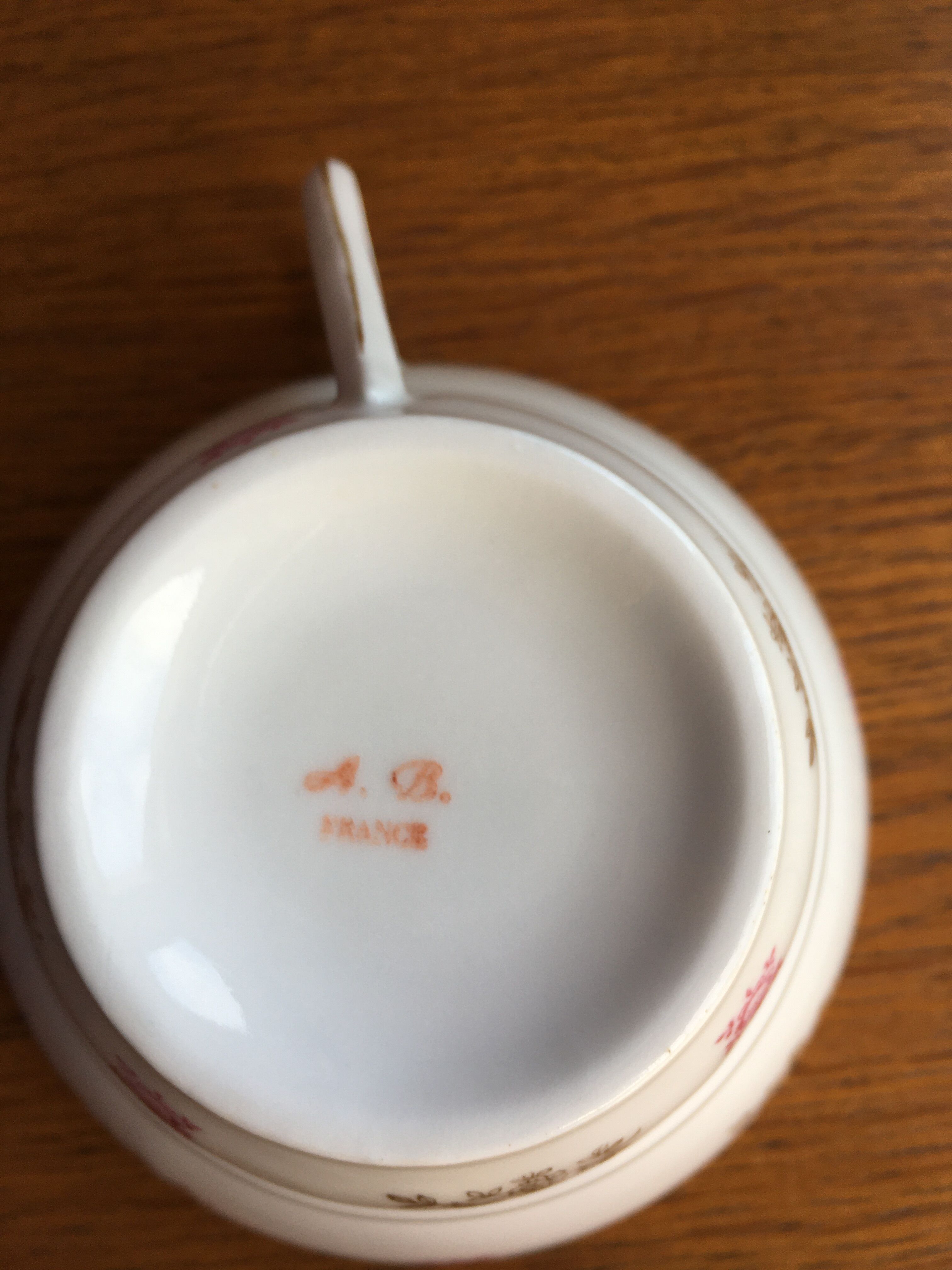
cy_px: 635
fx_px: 1063
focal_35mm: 29
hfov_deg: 48.2
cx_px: 476
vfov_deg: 61.7
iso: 25
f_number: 2.2
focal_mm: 4.15
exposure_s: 1/100
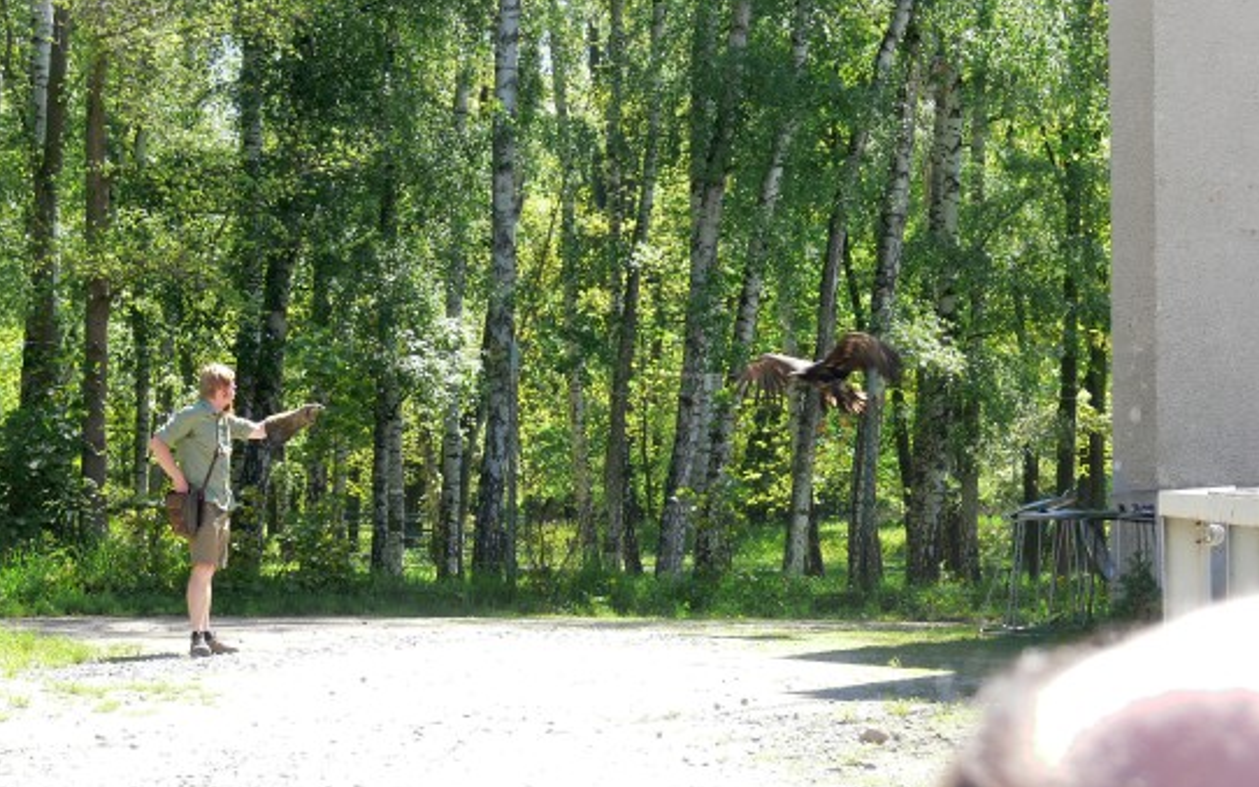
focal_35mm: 133
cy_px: 381
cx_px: 630
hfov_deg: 15.7
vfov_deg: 9.9
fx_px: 4564
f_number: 5
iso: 100
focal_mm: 26.4
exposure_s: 1/100
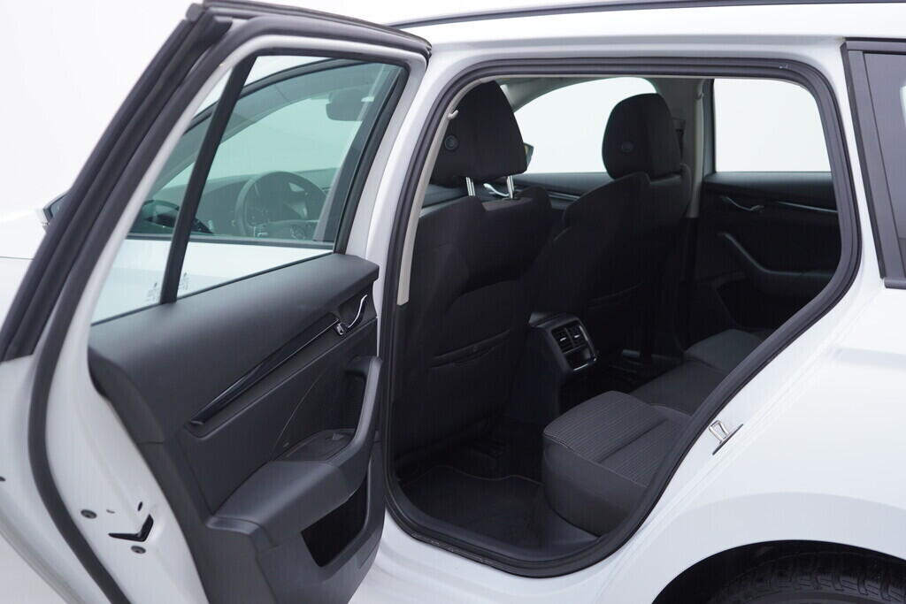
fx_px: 906
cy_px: 302
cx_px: 453
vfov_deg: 36.9
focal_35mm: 36
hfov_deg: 53.1
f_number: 3.2
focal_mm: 24
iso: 125
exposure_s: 1/50
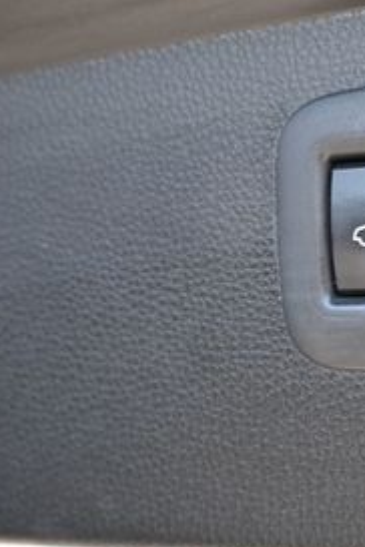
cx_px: 395
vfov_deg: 26.8
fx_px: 1149
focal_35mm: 76
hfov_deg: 17.5
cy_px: 297
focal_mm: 21.5
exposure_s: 1/125
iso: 400
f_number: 4
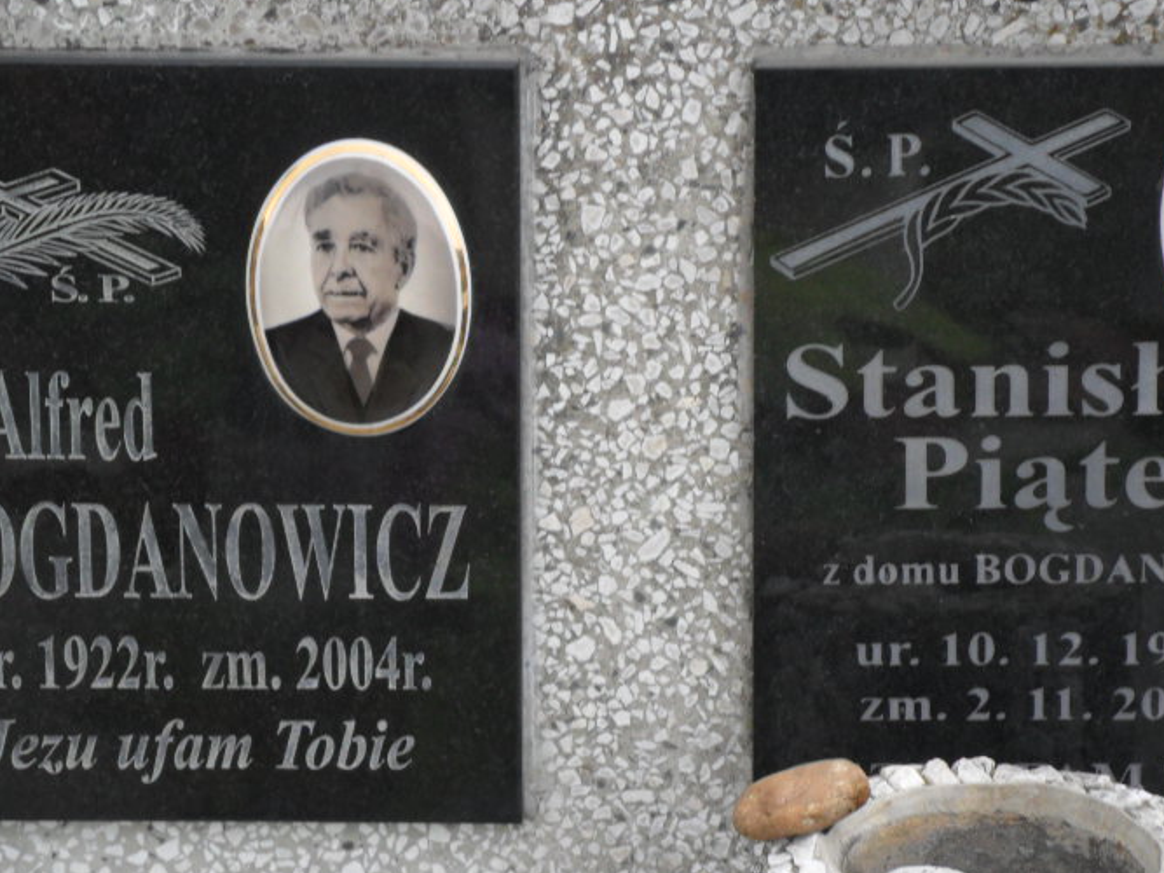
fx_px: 4438
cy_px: 463
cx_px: 628
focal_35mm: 132
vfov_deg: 11.2
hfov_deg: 14.9
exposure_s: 1/90
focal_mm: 15.4
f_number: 4.3
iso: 100
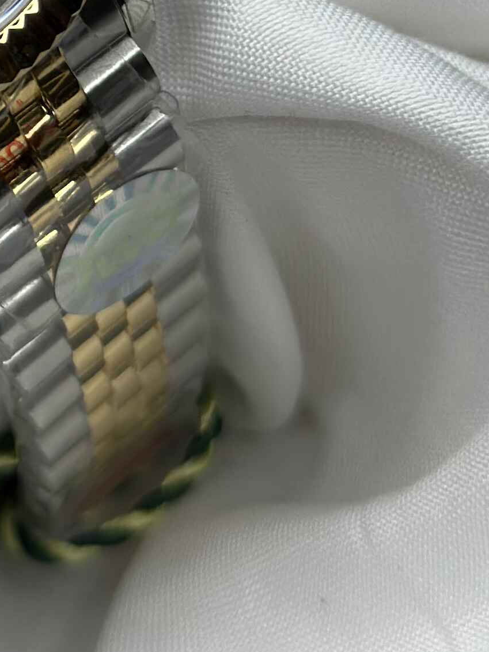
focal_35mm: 171
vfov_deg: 11.2
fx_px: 3221
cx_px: -102
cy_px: -215
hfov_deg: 8.6
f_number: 1.78
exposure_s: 1/594
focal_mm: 6.86
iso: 80
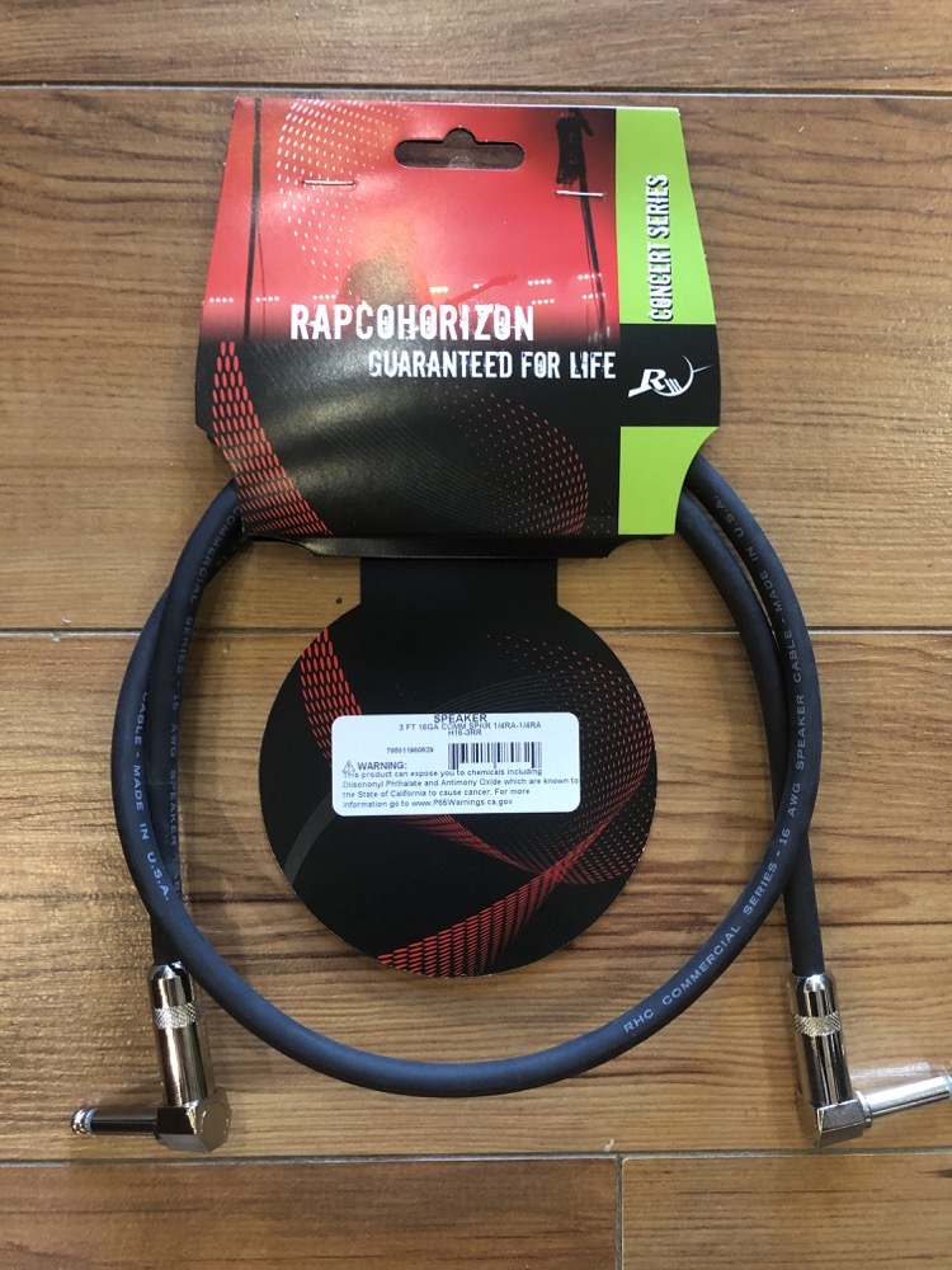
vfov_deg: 63.4
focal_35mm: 28
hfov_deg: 49.7
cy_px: 635
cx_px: 476
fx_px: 1027
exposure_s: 1/13
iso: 100
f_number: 1.8
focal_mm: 3.99
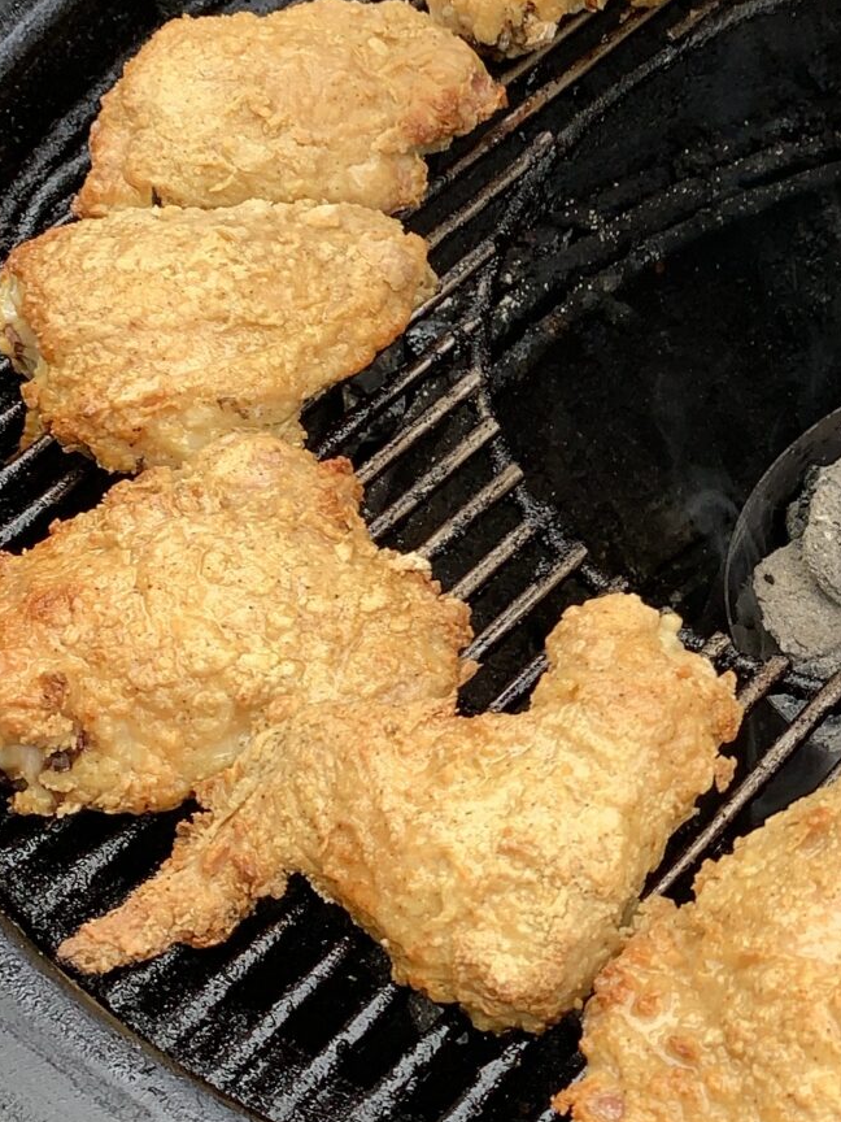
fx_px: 2494
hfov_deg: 18.2
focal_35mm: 77
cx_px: 993
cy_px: 408
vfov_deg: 25.2
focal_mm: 4.25
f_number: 1.8
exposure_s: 1/121
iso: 32
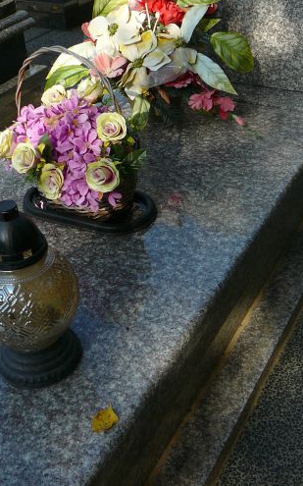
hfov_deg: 26.8
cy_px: 185
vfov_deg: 41.6
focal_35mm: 48
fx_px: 635
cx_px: 159
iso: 80
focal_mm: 5.2
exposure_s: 1/500
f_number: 2.8
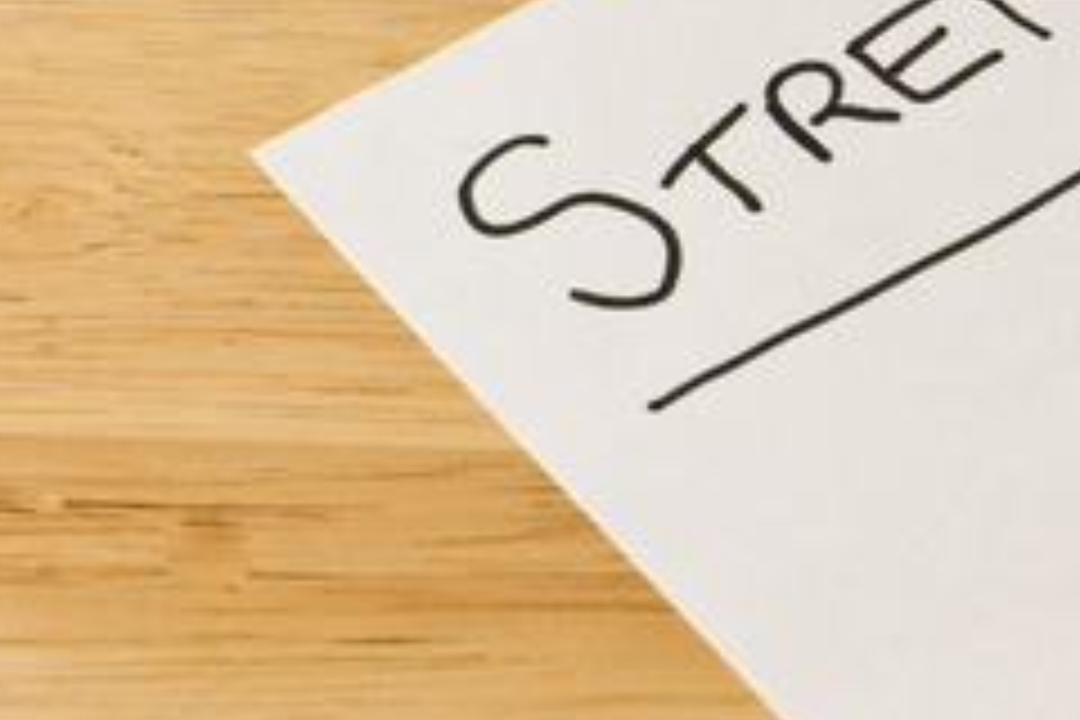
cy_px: 27
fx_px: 4530
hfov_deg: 13.0
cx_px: 1485
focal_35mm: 151
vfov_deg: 9.0
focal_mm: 50
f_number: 11
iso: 100
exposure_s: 1/250
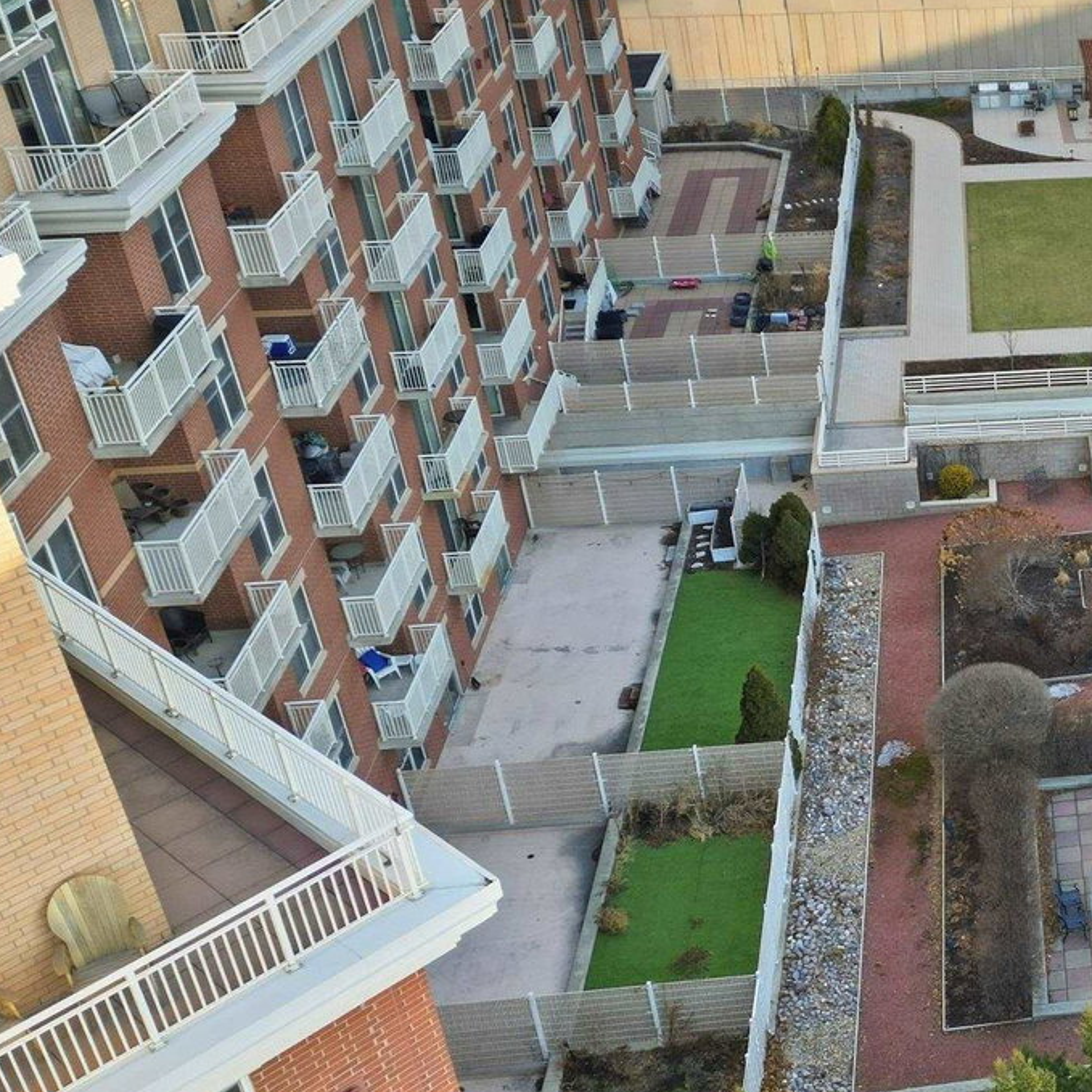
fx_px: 1785
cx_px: 1198
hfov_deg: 30.5
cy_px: 589
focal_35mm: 50
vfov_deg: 34.0
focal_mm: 6.7
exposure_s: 1/1000
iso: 160
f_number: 1.7
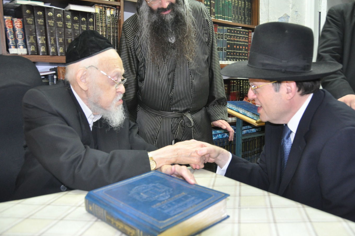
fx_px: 305
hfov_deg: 60.3
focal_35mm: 31
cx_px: 183
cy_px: 115
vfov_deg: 42.2
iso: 800
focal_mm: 20
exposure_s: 1/60
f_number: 3.5
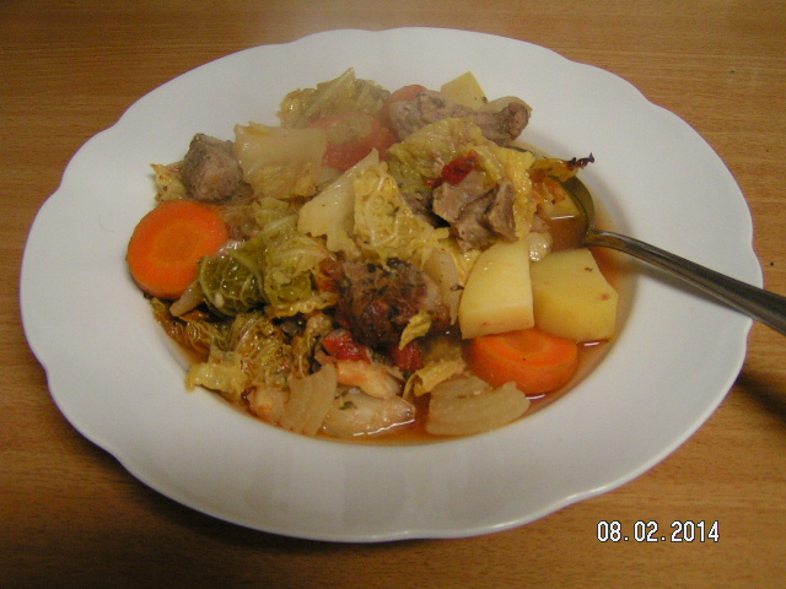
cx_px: 393
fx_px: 863
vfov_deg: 37.7
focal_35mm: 38
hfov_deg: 49.0
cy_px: 294
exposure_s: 1/13
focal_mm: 5.8
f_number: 2.8
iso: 200
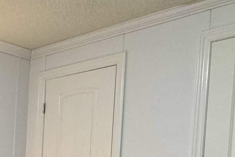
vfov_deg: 17.7
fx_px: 457
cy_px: 224
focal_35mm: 70
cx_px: -90
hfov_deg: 24.3
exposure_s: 1/60
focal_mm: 2.22
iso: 200
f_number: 2.2
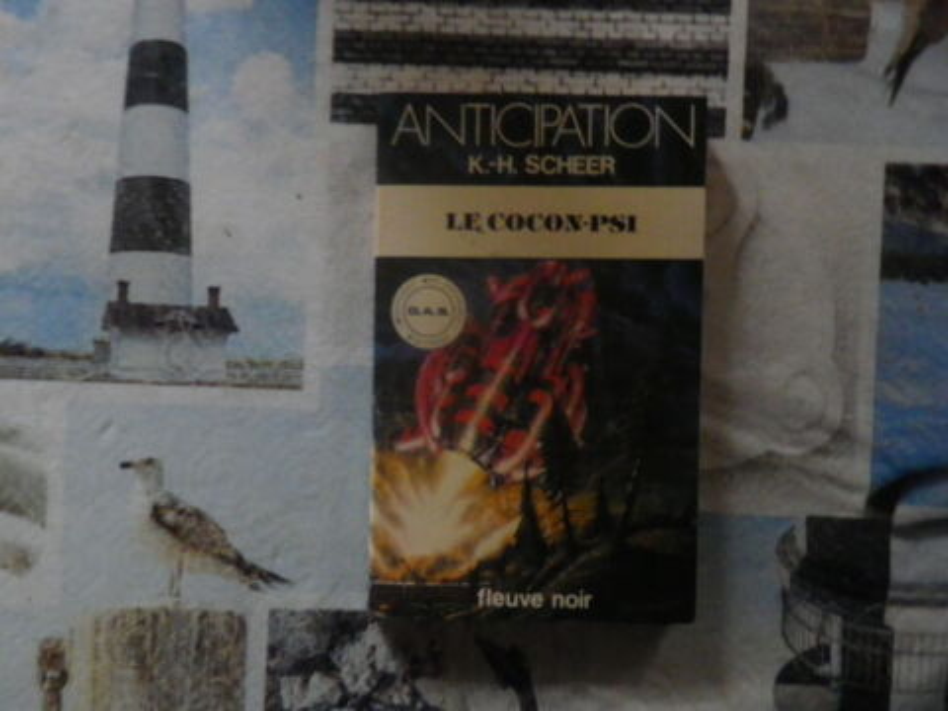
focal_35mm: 25
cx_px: 474
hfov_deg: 69.4
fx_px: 685
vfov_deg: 54.9
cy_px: 356
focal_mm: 4.5
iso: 800
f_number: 3.5
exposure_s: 1/4
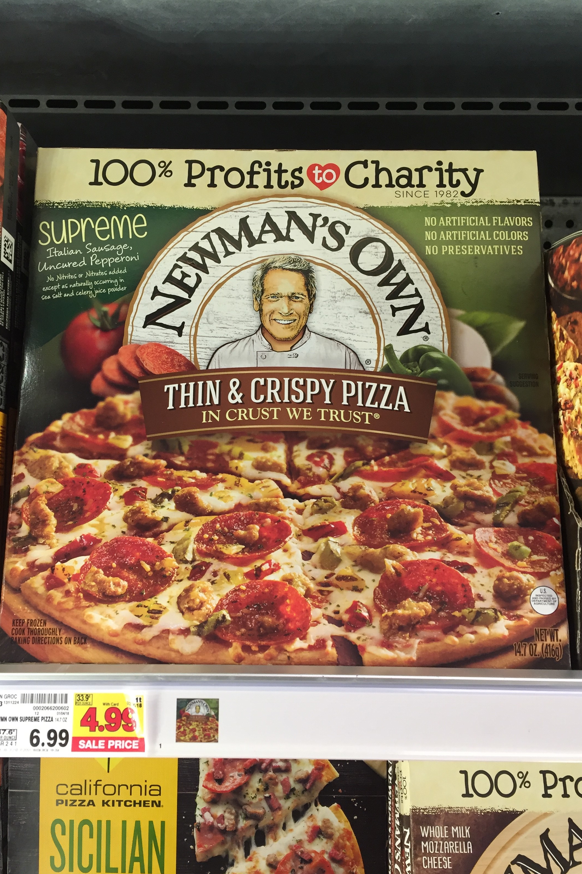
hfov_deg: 42.3
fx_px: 752
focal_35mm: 31
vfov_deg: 60.3
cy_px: 439
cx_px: 264
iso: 32
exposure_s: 1/30
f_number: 2.2
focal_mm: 4.15
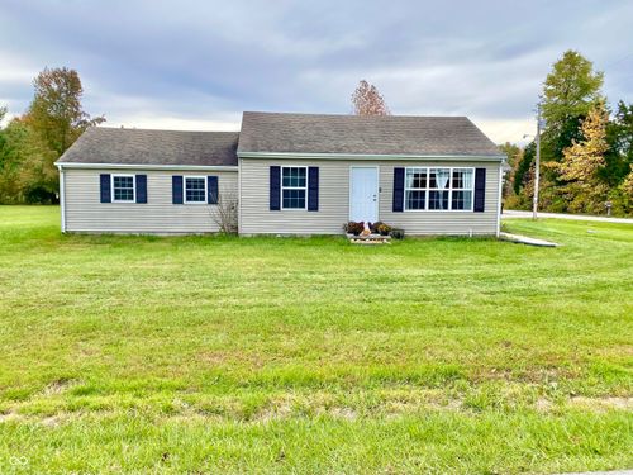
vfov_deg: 53.1
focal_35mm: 26
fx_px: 475
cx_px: 316
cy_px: 238
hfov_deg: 67.3
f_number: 1.8
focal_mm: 4.25
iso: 32
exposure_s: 1/1206
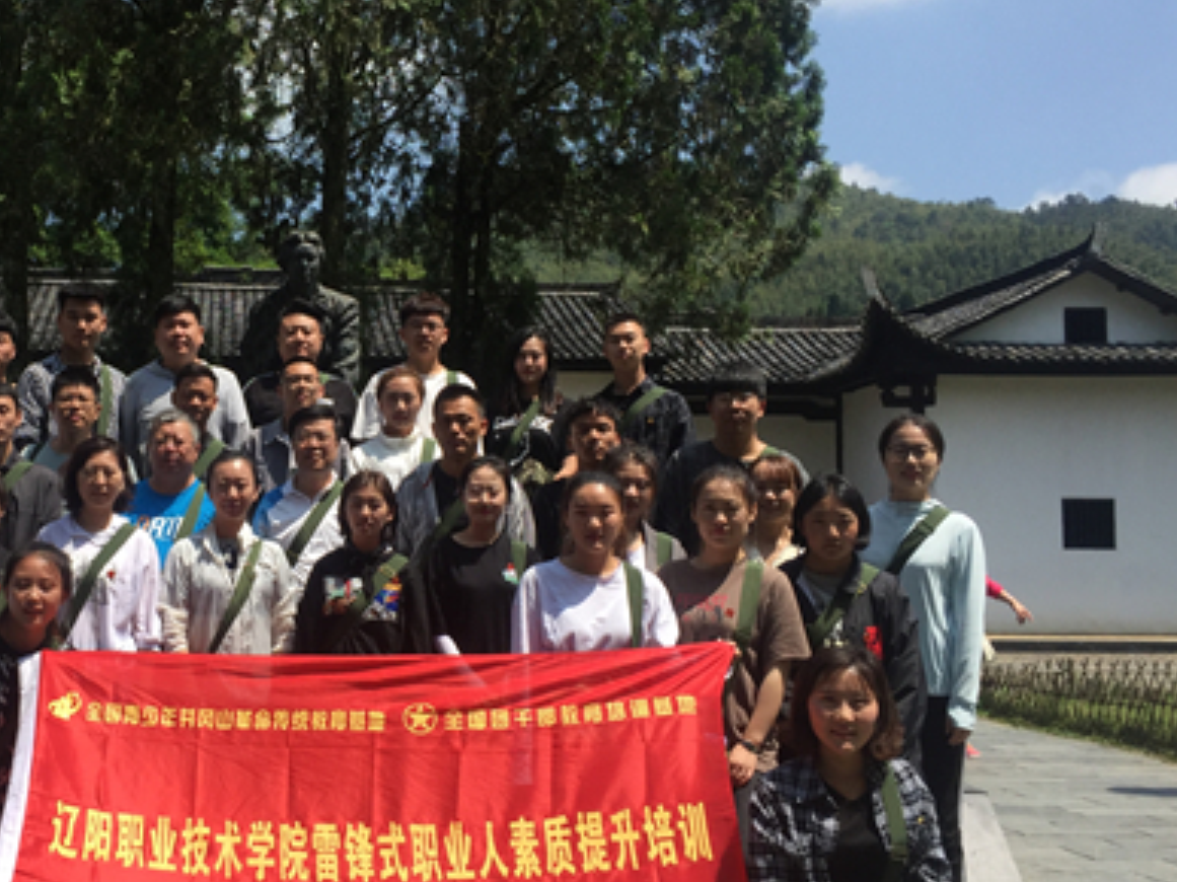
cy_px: 481
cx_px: 286
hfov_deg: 40.8
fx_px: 1530
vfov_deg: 32.1
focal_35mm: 45
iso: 32
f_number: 2.2
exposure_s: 1/1883
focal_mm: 4.15
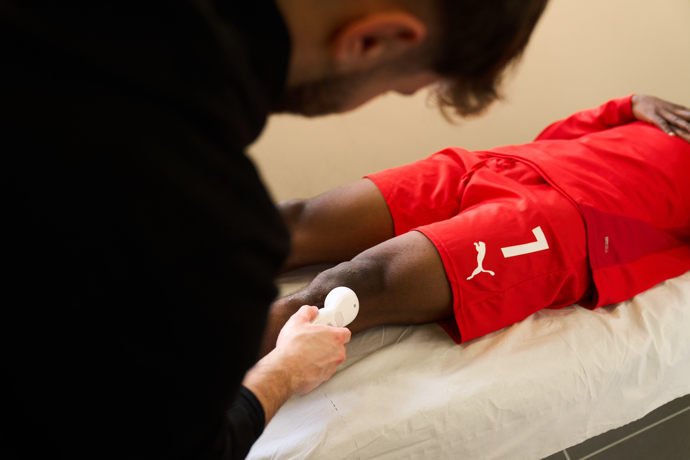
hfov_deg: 57.2
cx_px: 345
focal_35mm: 33
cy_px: 230
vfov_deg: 40.0
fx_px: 632
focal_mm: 33
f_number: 2.8
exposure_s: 1/250
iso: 800
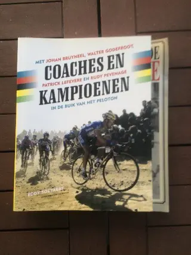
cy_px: 128
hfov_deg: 48.2
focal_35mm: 29
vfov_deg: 61.7
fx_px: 213
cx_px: 96
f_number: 2.2
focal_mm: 4.15
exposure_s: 1/50
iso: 50
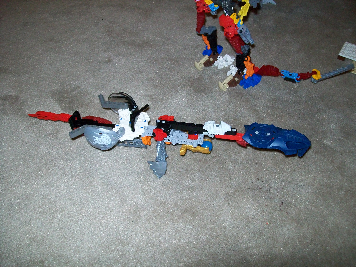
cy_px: 134
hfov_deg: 51.4
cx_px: 178
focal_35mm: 36
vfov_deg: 39.7
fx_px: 370
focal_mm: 6
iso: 160
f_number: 2.7
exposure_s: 1/60
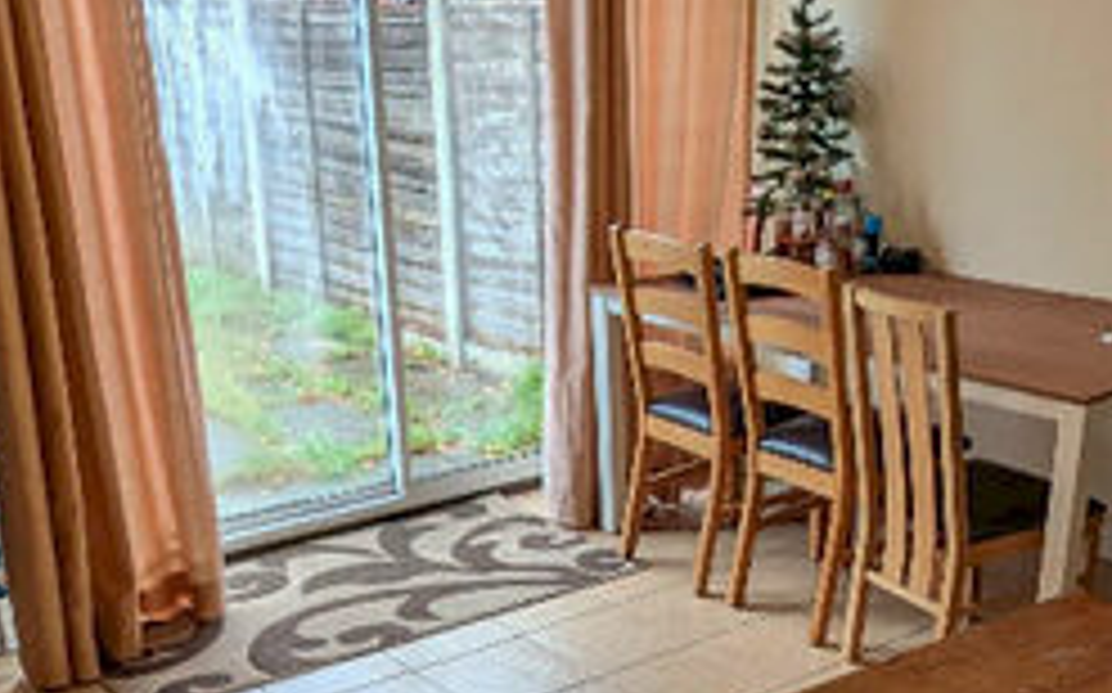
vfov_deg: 26.3
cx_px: 678
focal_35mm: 48
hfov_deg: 41.6
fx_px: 1454
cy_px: 560
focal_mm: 2.35
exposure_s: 1/33.3
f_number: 2.2
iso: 43
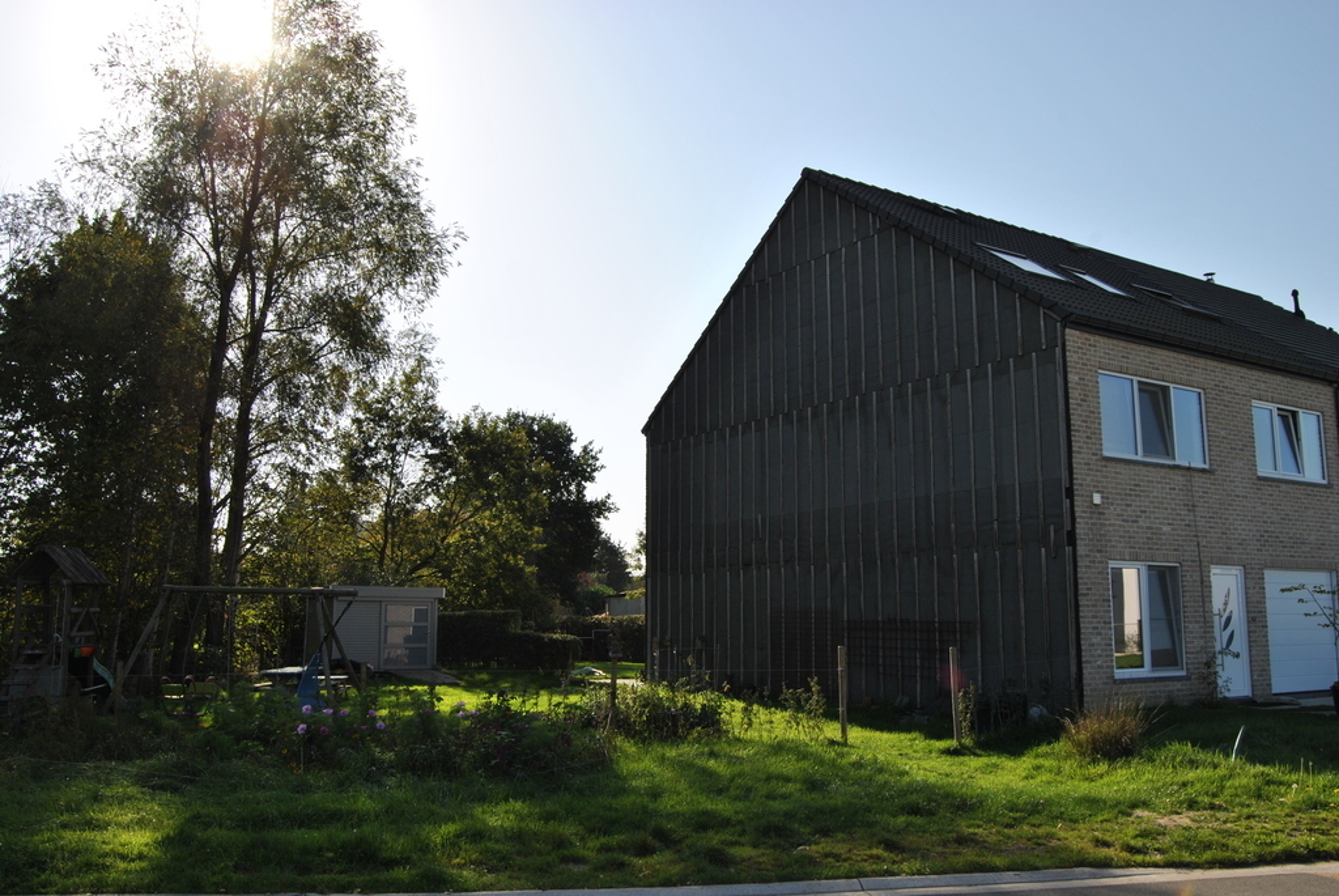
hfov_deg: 61.9
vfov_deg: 43.7
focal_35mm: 30
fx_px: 1117
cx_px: 670
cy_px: 448
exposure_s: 1/200
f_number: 9
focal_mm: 20
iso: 100
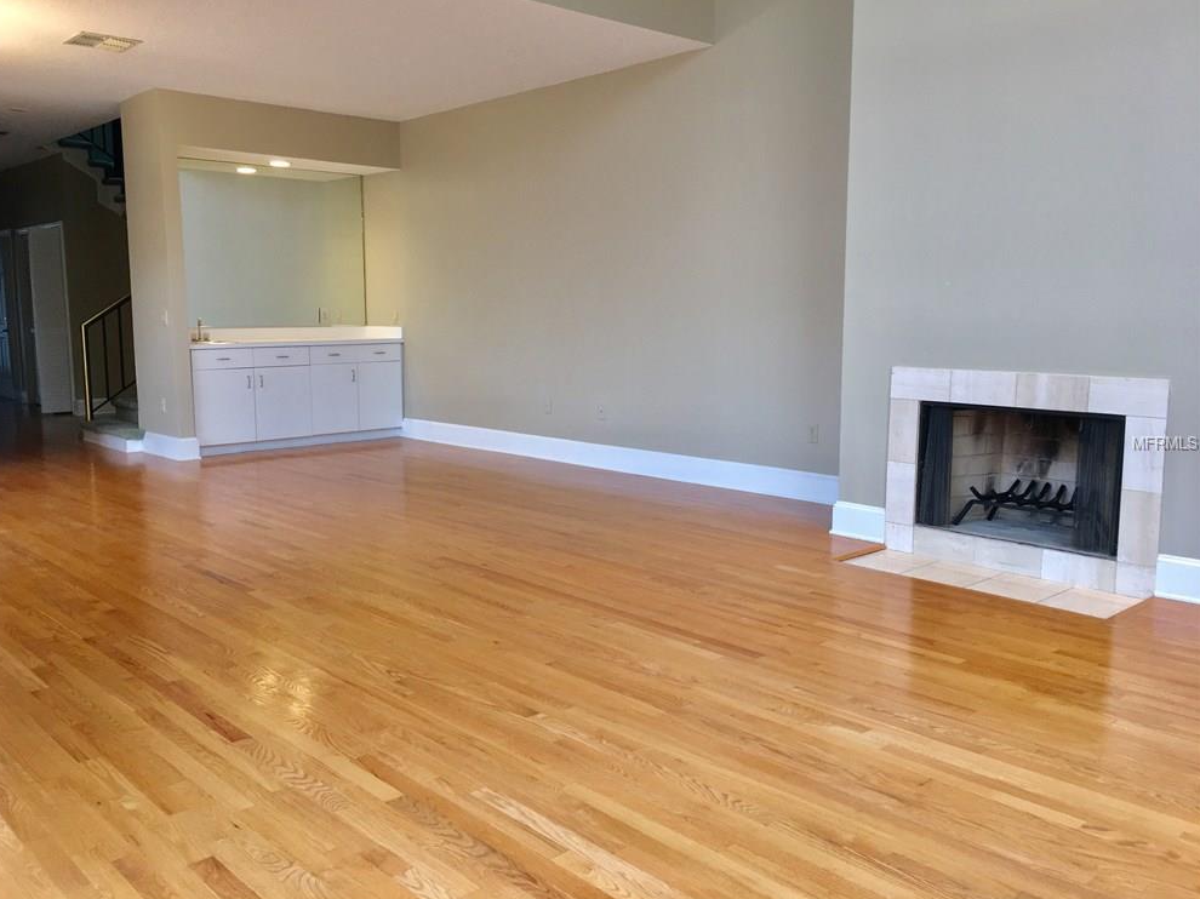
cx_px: 584
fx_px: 1040
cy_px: 443
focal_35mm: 30
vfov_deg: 46.8
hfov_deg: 60.0
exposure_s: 1/30
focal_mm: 4.15
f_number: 2.2
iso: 40
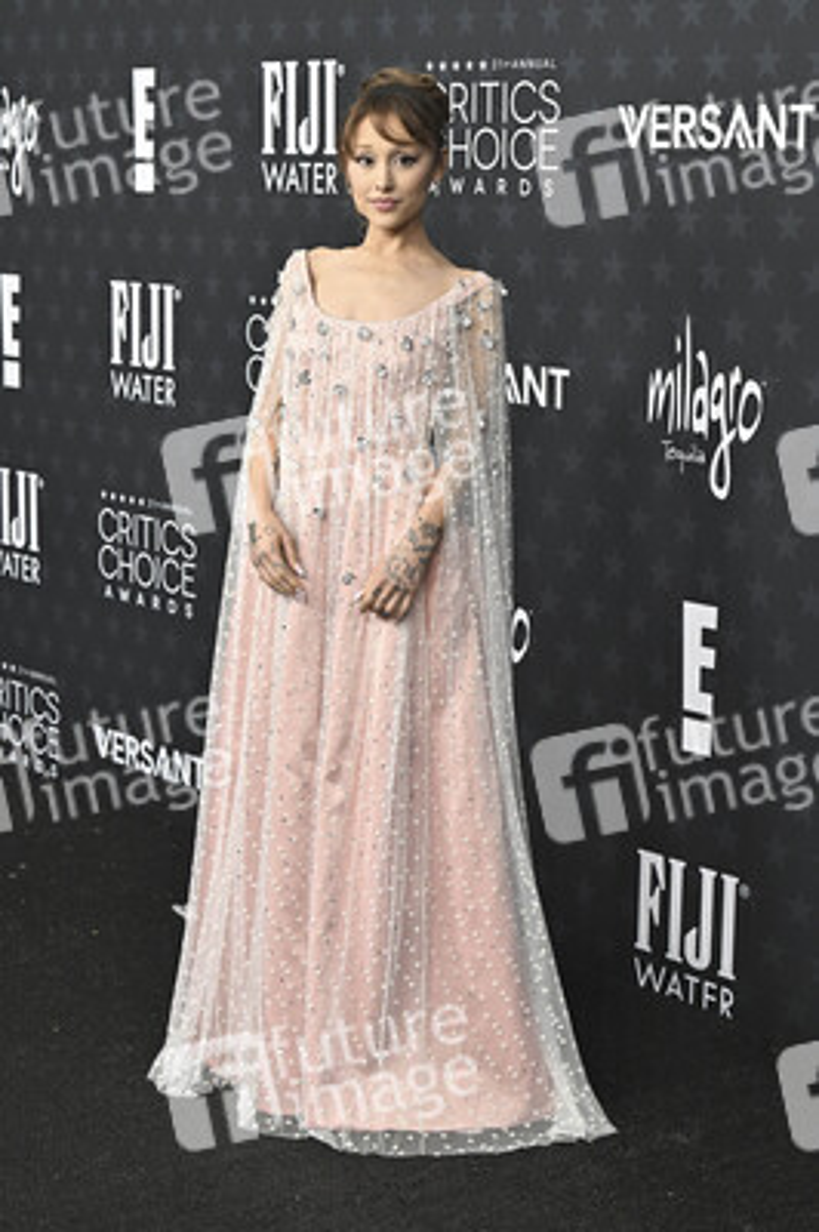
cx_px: 410
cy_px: 616
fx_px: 2051
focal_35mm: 60
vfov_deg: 33.4
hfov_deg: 22.6
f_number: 5.6
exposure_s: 1/320
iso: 1250
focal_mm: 60
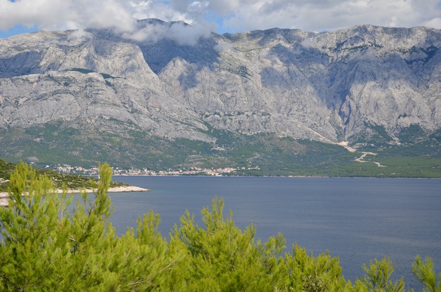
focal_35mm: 87
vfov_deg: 15.6
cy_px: 146
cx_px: 220
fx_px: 1064
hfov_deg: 23.4
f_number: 8
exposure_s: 1/250
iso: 180
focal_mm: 58
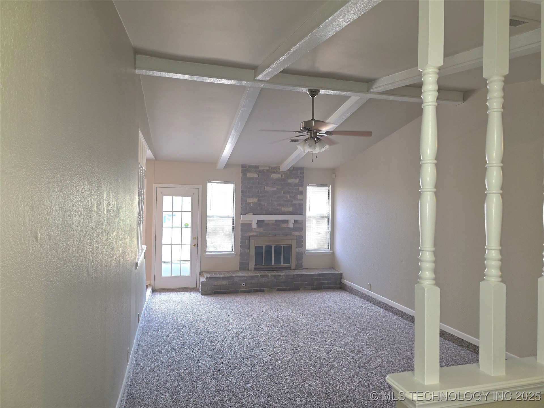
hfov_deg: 73.9
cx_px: 272
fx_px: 361
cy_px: 204
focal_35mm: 23
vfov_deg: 58.9
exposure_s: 1/60.2
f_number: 1.7
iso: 100
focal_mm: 6.3
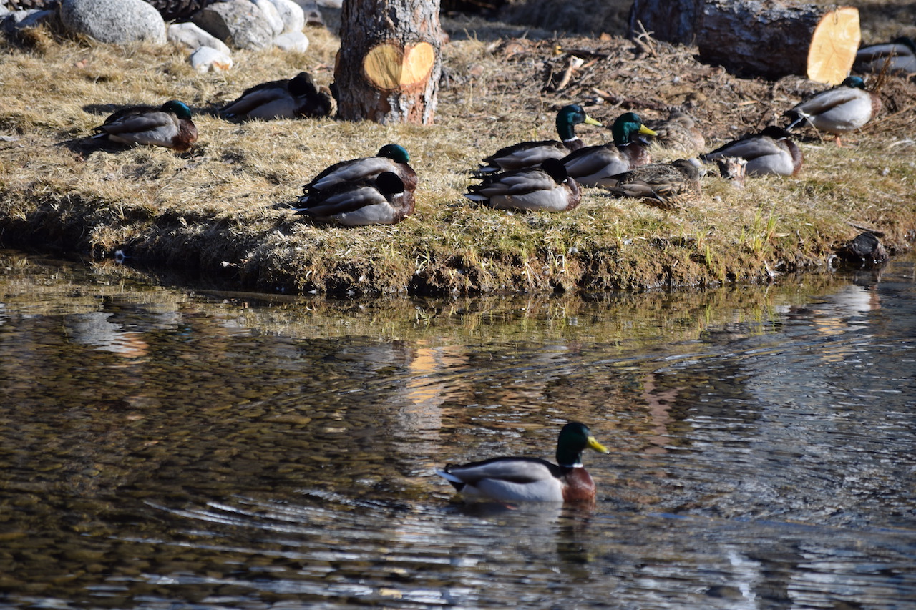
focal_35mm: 255
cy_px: 305
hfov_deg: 8.1
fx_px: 6487
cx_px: 458
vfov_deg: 5.4
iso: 200
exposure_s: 1/500
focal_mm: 170
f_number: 5.6
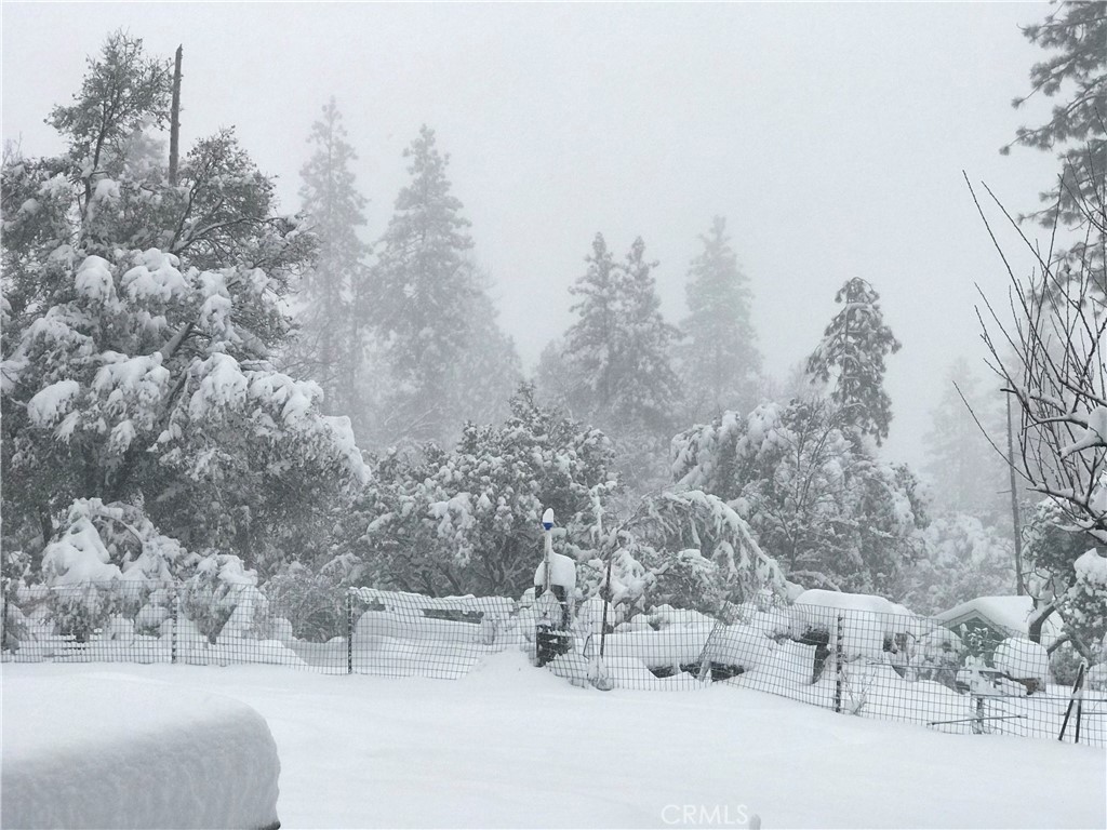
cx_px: 554
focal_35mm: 57
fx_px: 1823
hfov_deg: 33.8
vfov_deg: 25.7
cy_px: 415
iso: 80
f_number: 2.8
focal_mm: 6.6
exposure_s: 1/60
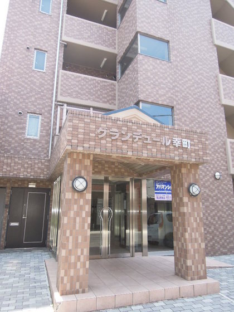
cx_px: 117
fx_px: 216
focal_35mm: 24
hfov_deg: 56.8
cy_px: 156
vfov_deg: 71.6
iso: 160
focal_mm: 4.3
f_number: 2.8
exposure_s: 1/250
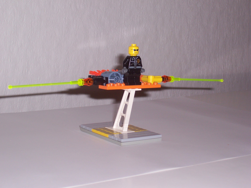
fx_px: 595
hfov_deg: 23.8
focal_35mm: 82
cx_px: 126
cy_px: 94
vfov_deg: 18.0
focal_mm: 13.5
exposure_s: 1/90
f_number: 4.1
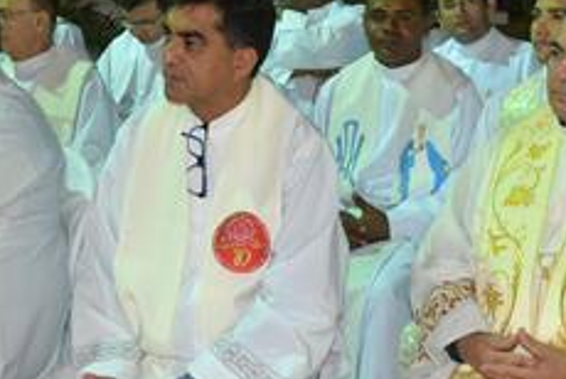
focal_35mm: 75
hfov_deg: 26.8
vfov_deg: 18.2
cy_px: 260
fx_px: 1181
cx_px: 372
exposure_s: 1/60
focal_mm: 18
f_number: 3.5
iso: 2200
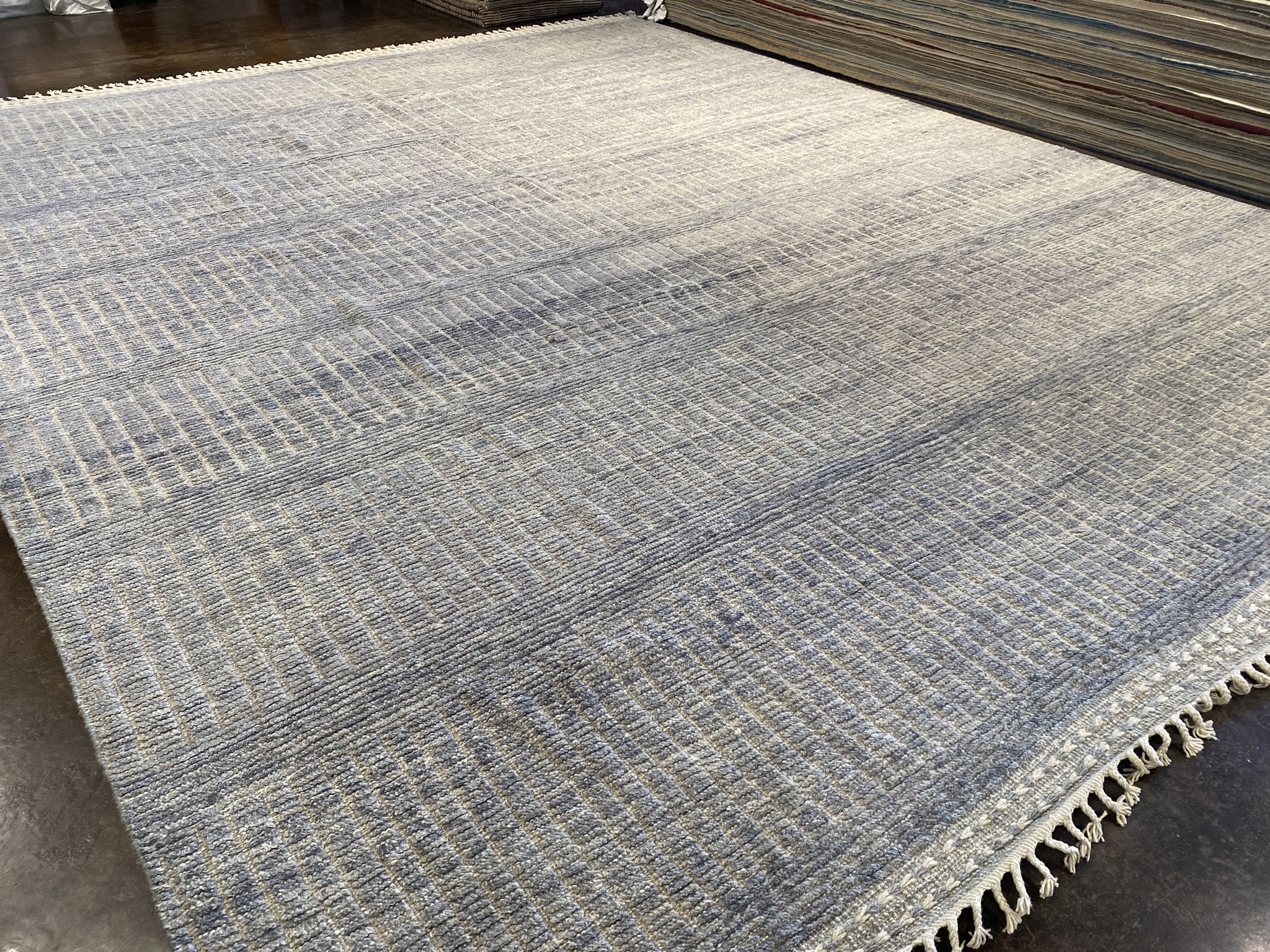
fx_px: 954
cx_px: 635
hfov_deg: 67.3
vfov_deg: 53.1
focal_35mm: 26
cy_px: 476
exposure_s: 1/120
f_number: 1.8
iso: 125
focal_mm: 4.25
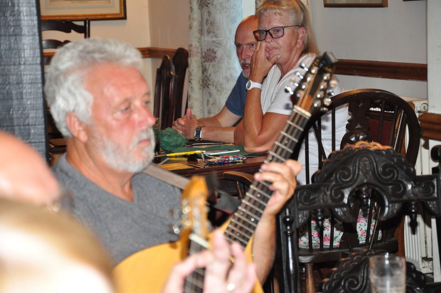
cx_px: 220
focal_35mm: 135
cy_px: 146
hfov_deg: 15.2
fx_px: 1652
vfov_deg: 10.1
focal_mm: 90
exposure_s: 1/60
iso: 1600
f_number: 6.3
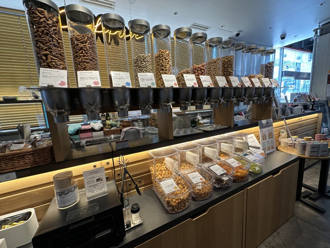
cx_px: 165
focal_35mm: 14
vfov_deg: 85.7
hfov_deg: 102.1
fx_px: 133
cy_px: 124
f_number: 2.2
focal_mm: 2.22
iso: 100
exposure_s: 1/100
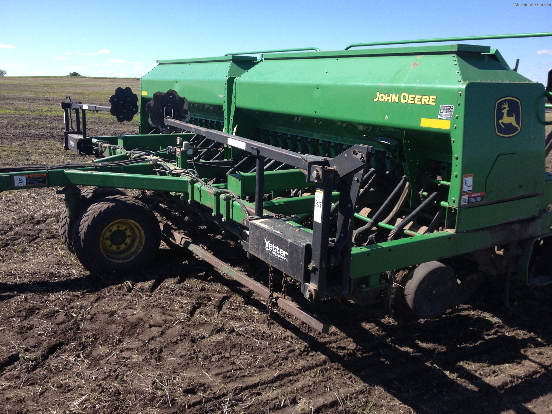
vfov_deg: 40.7
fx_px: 558
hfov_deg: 52.6
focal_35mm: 35
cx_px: 276
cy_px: 207
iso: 50
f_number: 2.4
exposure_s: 1/905
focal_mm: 4.28
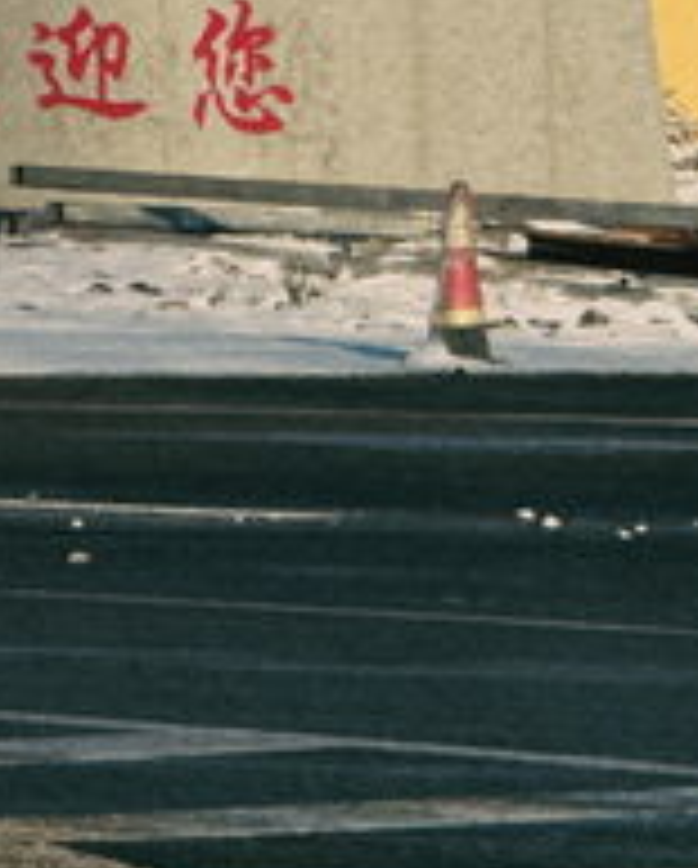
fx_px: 15972
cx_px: -459
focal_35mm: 620
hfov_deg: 2.5
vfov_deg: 3.1
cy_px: -517
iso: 50
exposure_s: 1/1080
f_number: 2.8
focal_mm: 15.66
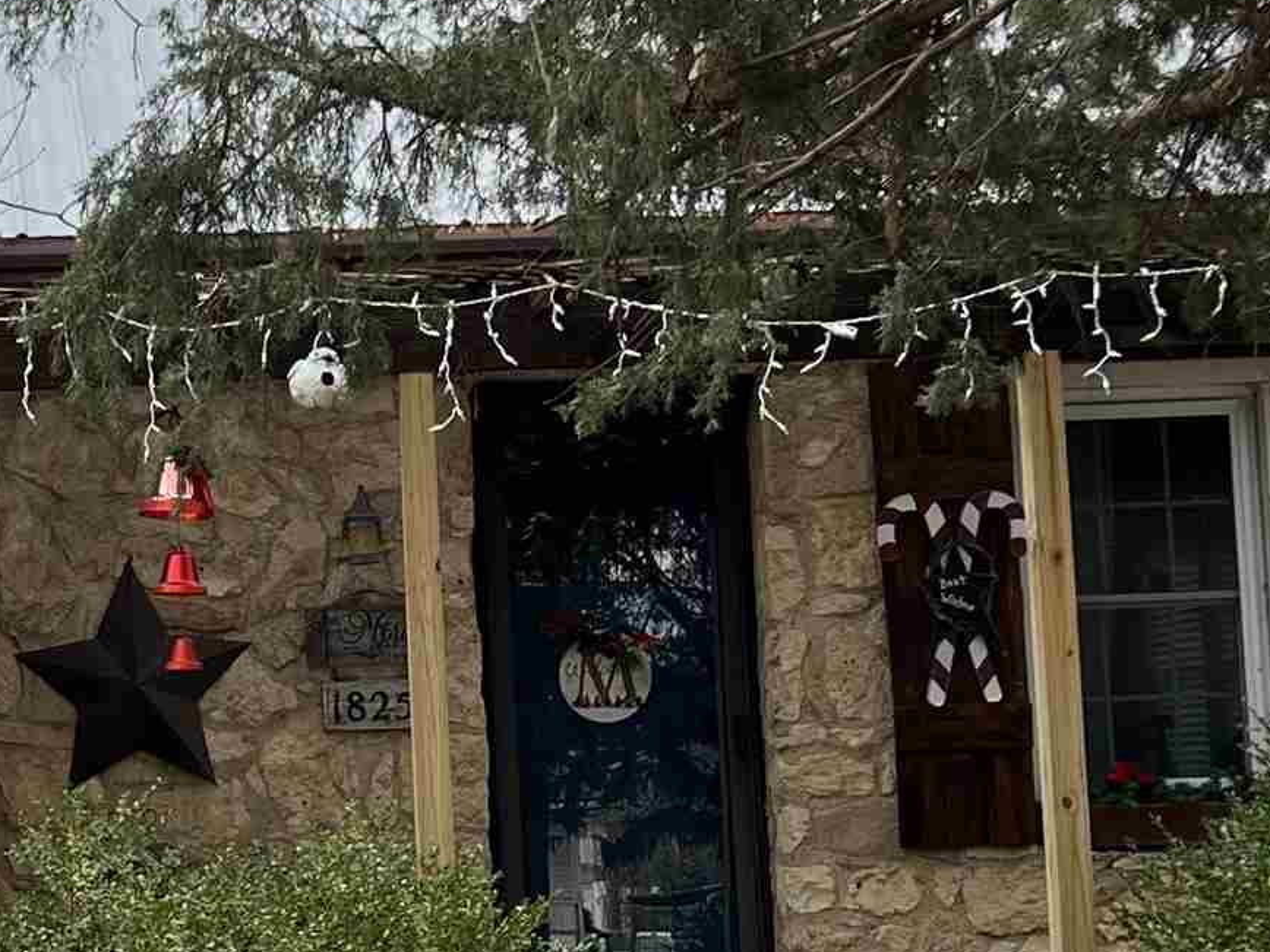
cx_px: 40
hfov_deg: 20.7
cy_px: 610
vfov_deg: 16.0
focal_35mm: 92
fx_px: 3375
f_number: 1.5
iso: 50
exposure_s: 1/531
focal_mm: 5.7
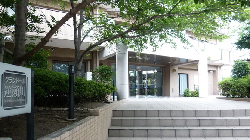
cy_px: 89
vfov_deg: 42.5
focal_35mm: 27
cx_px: 123
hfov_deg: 69.8
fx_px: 179
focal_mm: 4.3
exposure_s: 1/60
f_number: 2.2
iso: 125
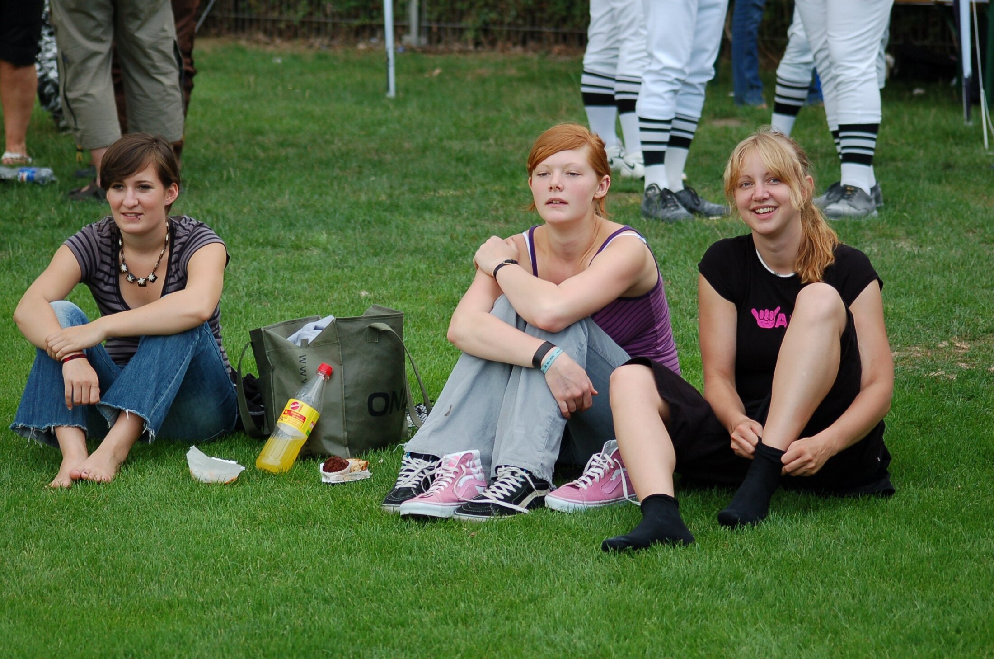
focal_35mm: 142
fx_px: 3927
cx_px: 497
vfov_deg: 9.6
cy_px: 330
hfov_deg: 14.4
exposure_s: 1/800
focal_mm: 95
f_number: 4.2
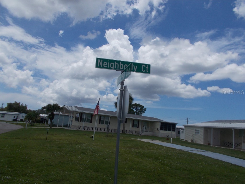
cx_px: 122
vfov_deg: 53.1
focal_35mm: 26
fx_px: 184
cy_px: 92
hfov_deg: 67.3
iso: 80
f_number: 8
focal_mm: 4.6
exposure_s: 1/400
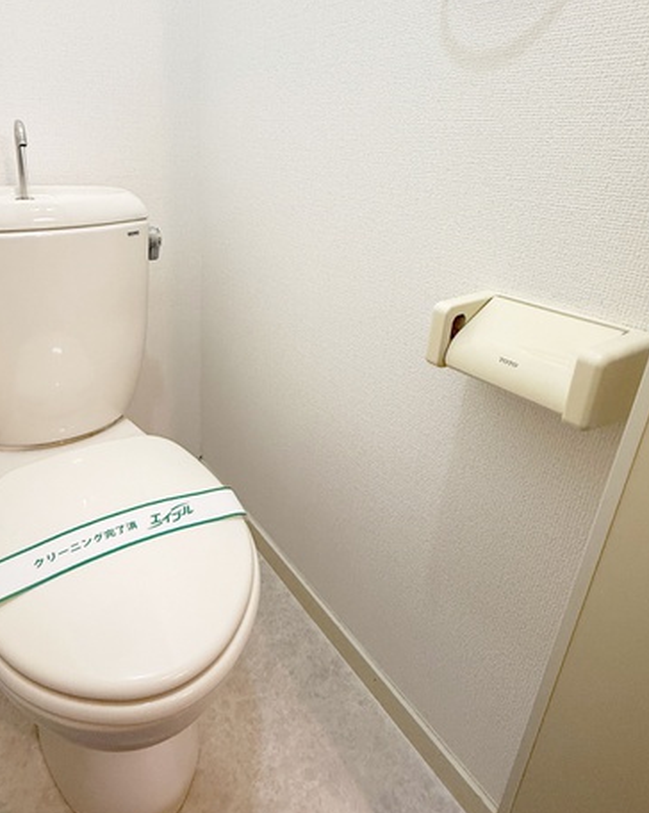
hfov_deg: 64.2
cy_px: 321
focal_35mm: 21
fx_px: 505
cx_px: 231
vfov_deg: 76.7
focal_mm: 2.22
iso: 320
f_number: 2.2
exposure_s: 1/100
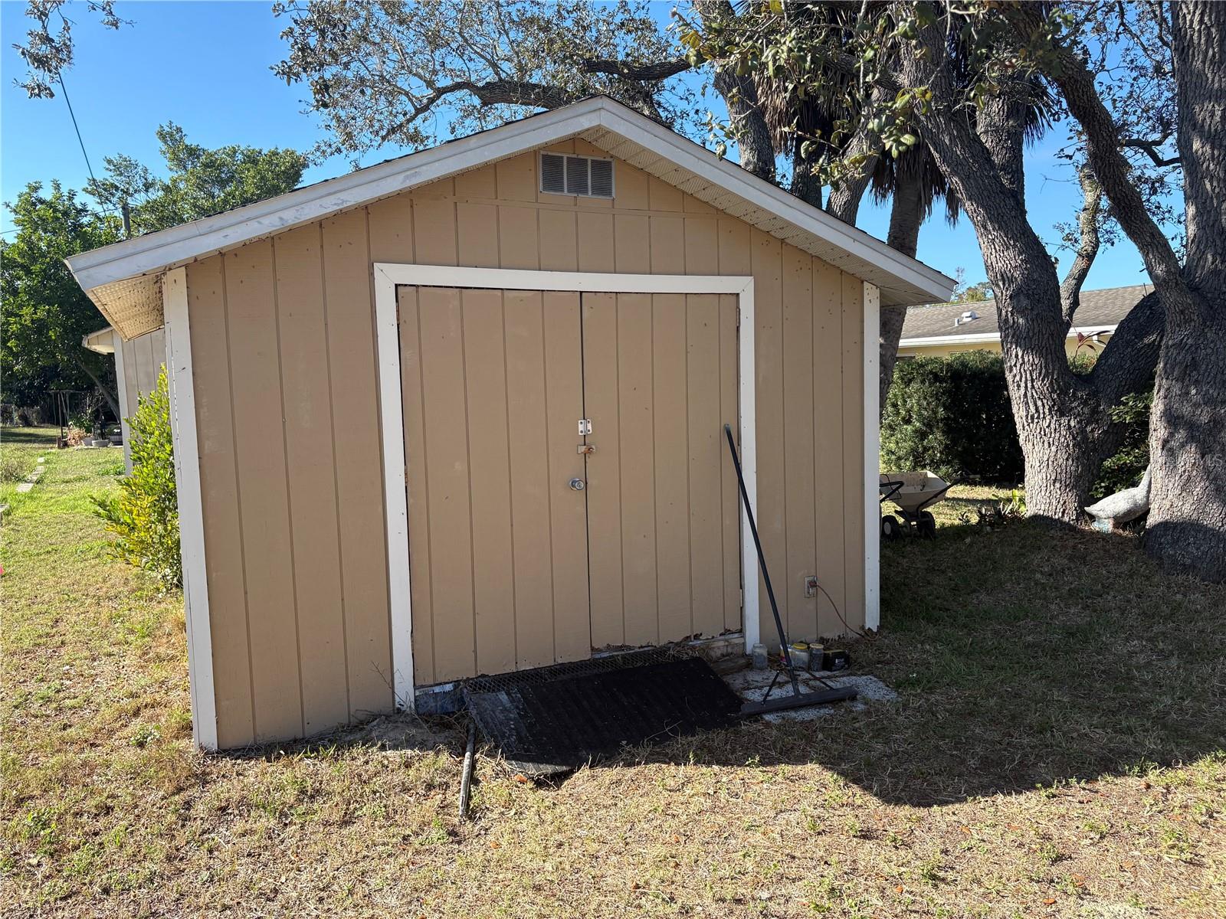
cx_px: 613
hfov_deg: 67.3
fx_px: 921
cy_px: 460
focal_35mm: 26
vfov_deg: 53.1
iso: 50
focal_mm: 5.96
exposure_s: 1/1155
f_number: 1.6
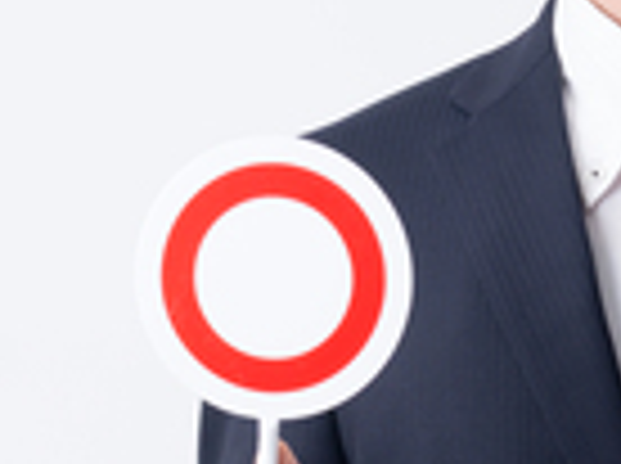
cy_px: 131
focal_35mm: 380
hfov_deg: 5.2
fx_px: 6805
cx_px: 598
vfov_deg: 3.9
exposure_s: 1/125
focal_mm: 85
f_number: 9
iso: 100
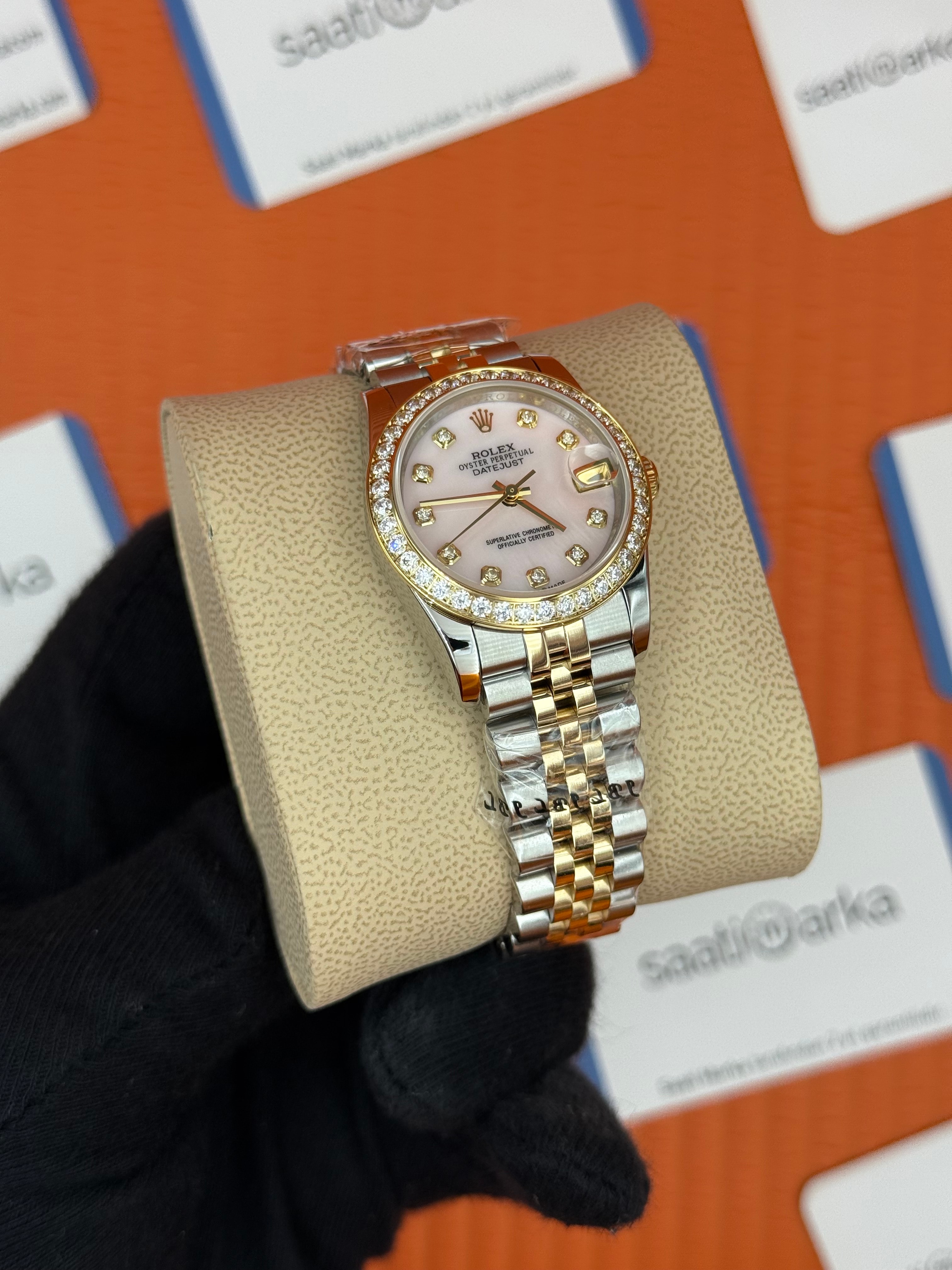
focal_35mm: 48
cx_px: 476
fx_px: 1760
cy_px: 635
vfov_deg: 39.7
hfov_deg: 30.3
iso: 64
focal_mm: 6.76
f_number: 1.78
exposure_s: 1/875
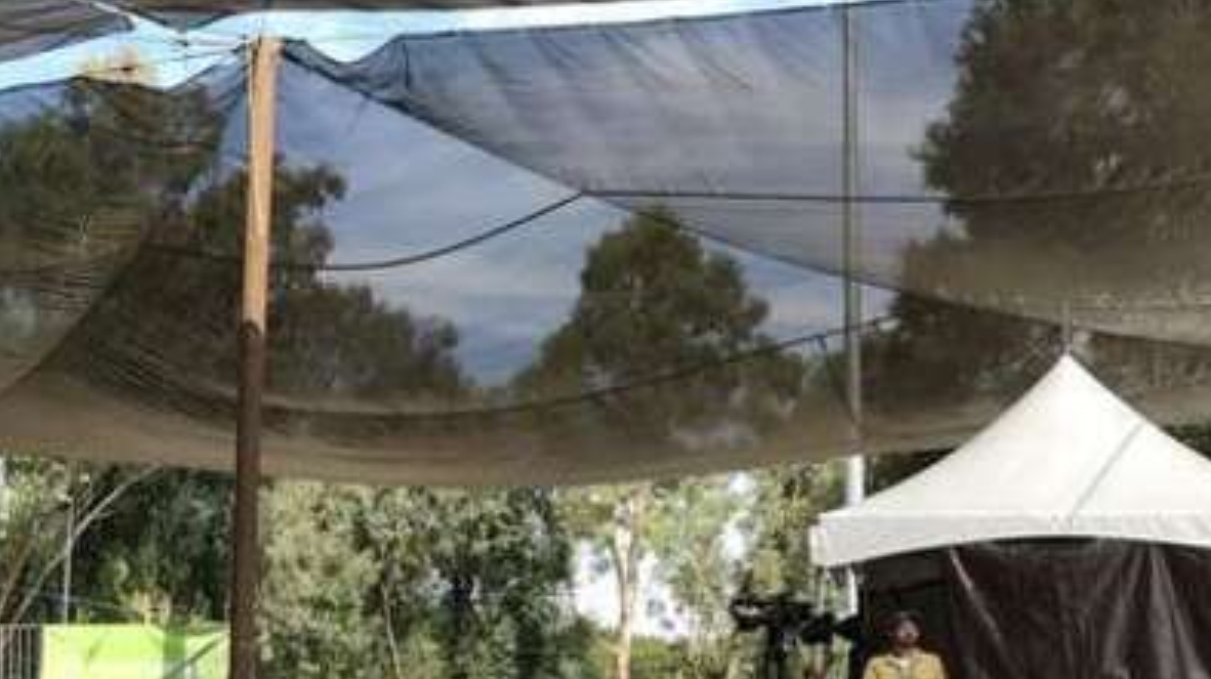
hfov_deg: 32.0
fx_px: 1990
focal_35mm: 62
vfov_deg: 19.2
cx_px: 89
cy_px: 522
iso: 20
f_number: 1.8
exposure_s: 1/578
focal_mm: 4
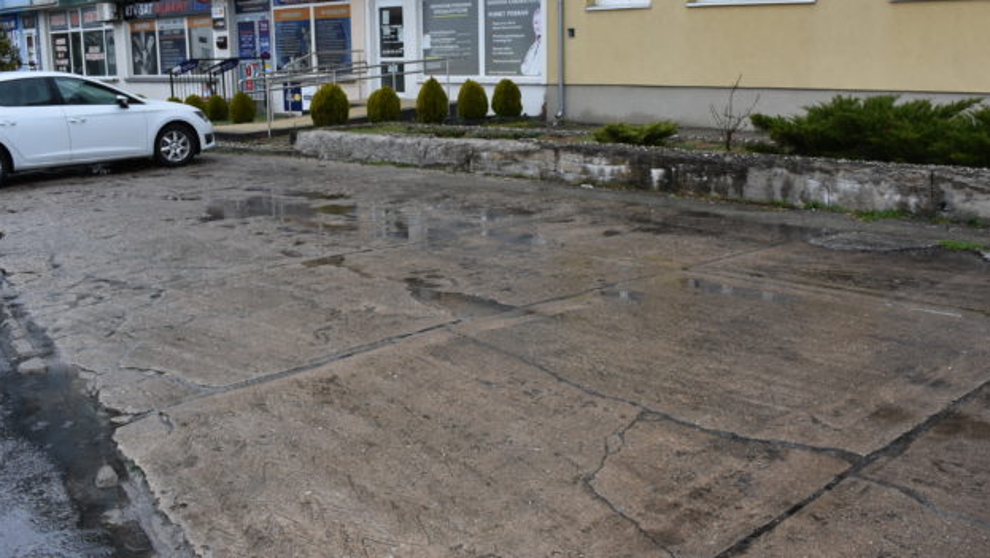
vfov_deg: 32.4
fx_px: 959
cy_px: 256
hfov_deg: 54.6
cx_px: 496
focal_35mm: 37
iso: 640
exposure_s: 1/500
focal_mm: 23
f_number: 8
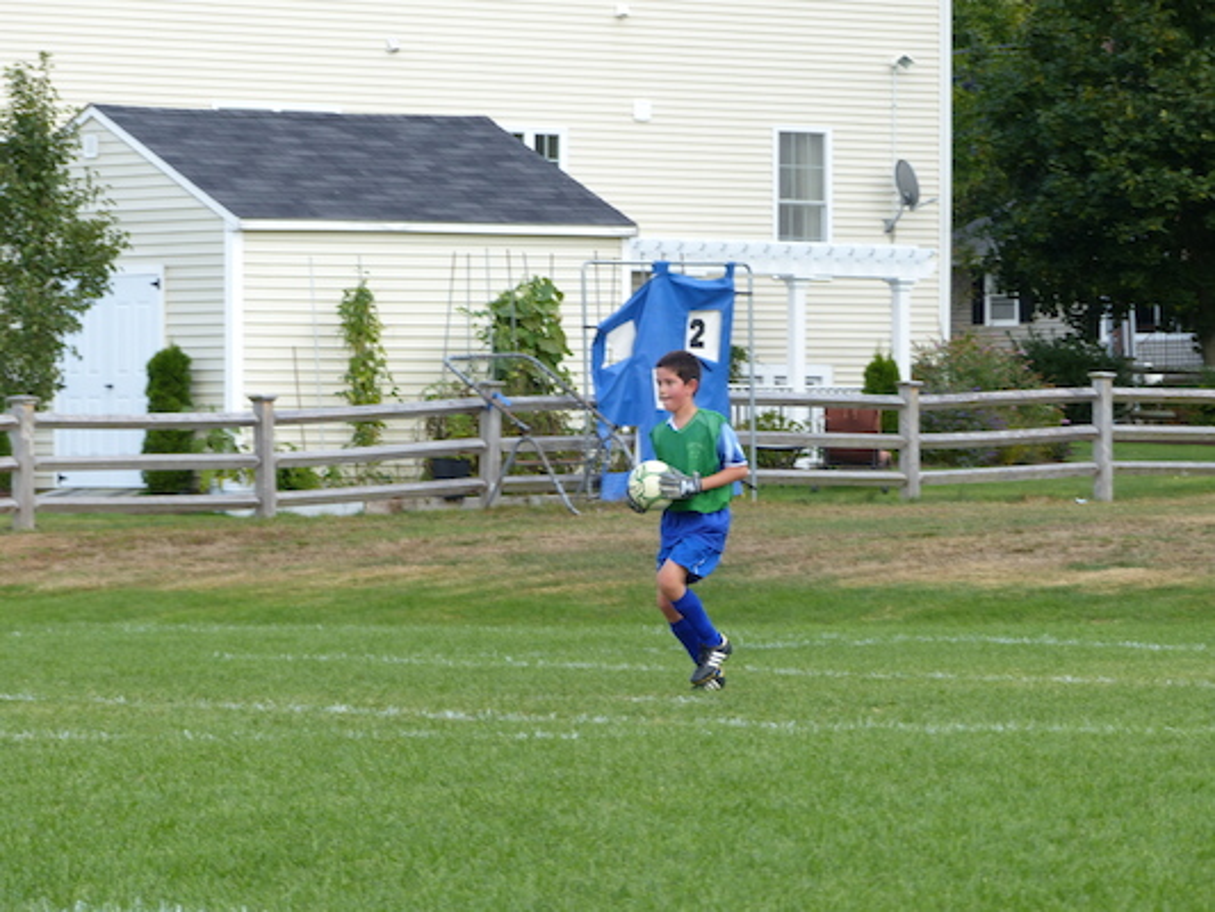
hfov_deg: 9.0
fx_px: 7759
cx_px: 608
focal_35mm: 221
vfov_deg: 6.7
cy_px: 456
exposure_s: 1/400
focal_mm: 39.8
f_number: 2.8
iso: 100
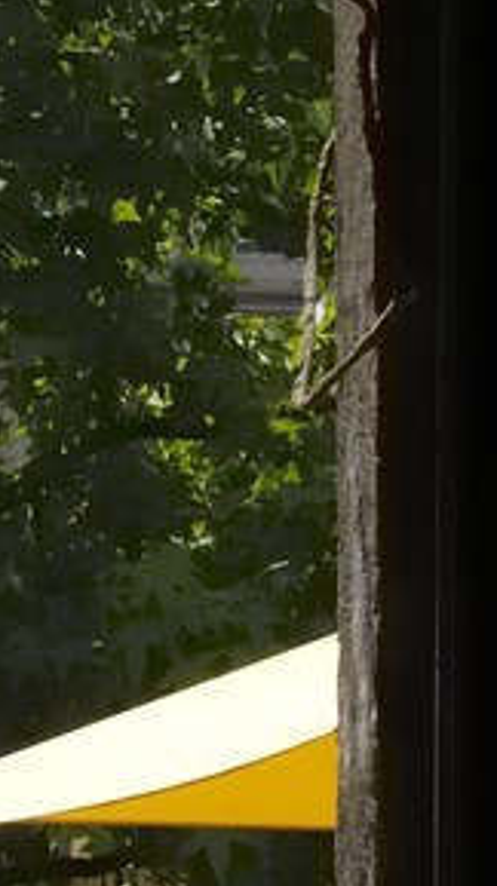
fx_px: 13270
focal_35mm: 565
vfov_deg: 3.8
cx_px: -1503
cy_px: 953
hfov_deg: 2.1
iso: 100
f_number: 9.5
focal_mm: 65
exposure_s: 1/160
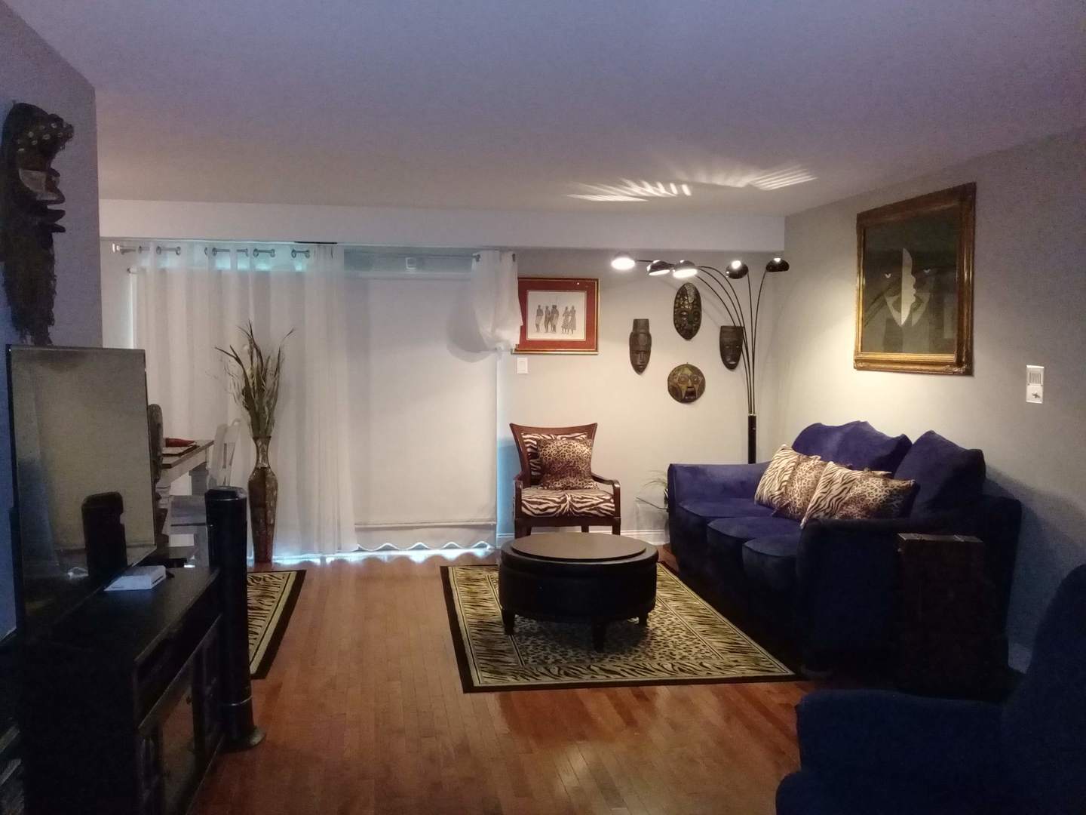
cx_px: 543
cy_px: 408
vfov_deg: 45.4
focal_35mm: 31
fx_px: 973
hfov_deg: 58.4
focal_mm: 3.3
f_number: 2.2
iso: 640
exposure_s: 1/20
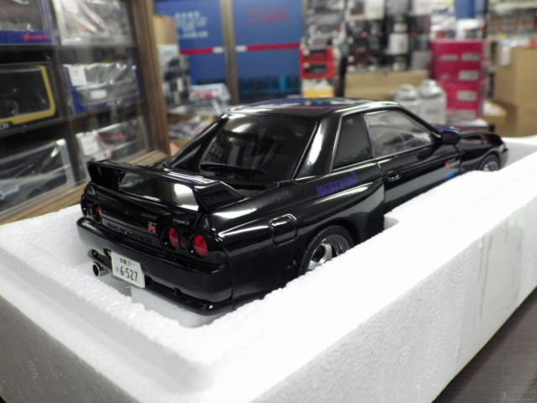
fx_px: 527
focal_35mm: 34
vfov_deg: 41.8
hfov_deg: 54.0
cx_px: 268
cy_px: 202
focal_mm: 6.2
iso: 640
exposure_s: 1/50
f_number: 3.4
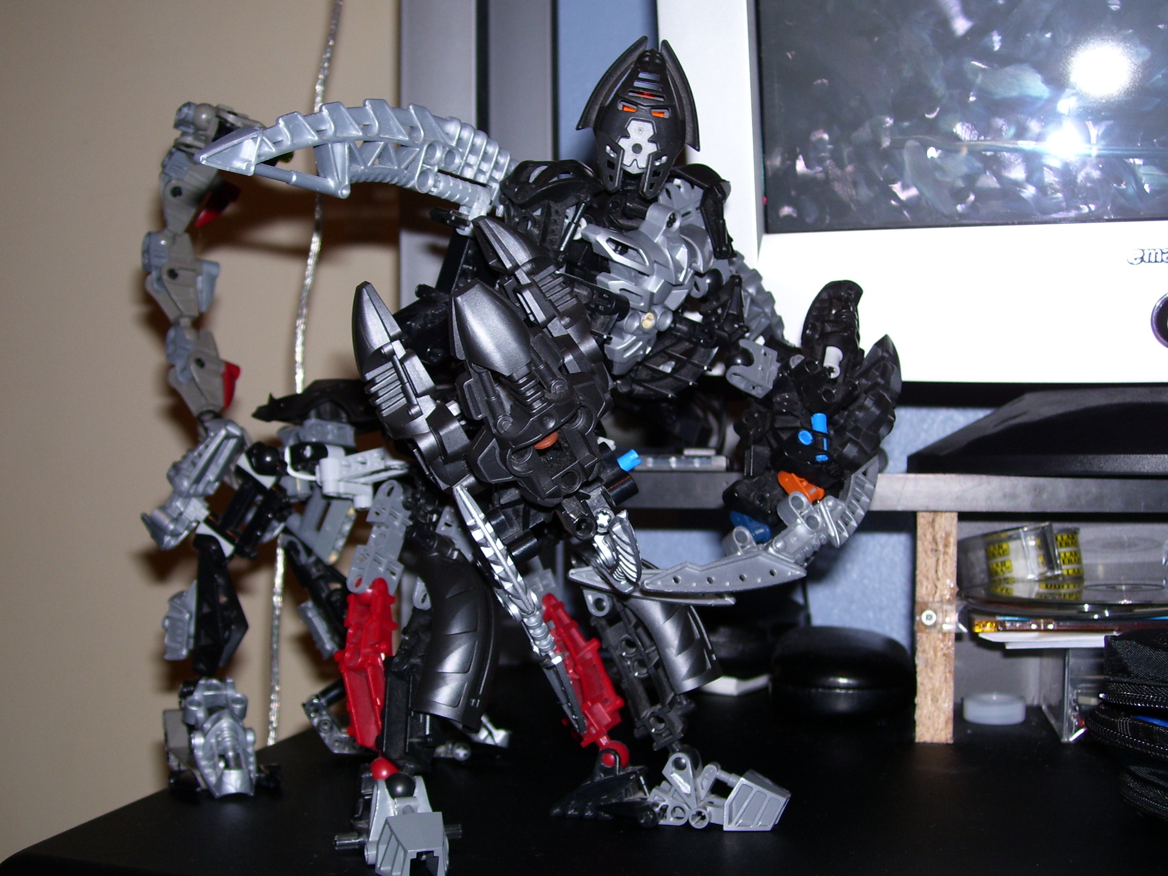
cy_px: 438
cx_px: 584
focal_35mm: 46
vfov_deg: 31.5
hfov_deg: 41.2
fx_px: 1552
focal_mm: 7.6
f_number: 3
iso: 80
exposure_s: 1/60
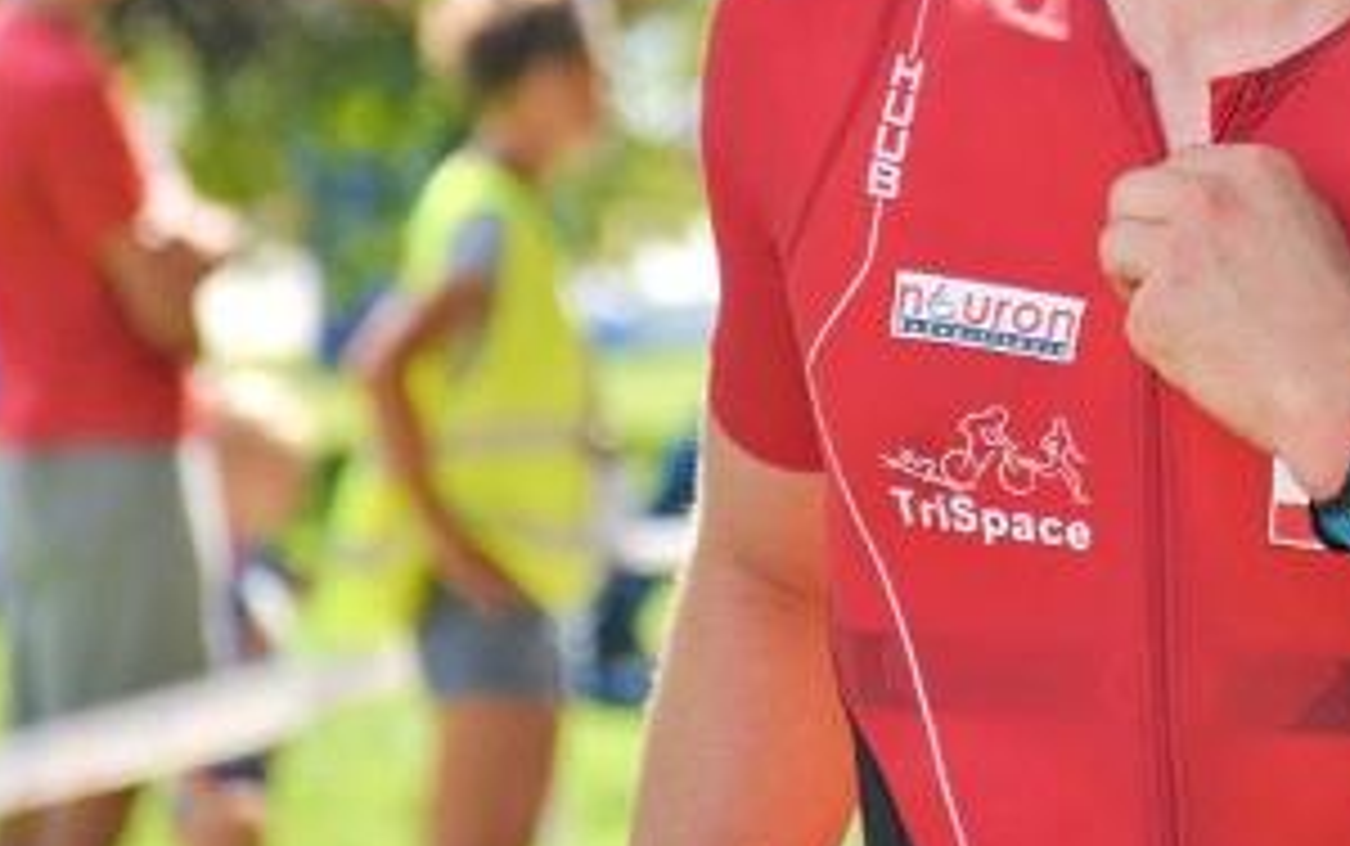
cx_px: 1328
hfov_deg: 4.9
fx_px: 15759
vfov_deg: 3.1
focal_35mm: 428
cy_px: 40
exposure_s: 1/400
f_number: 5.6
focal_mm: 140
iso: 125
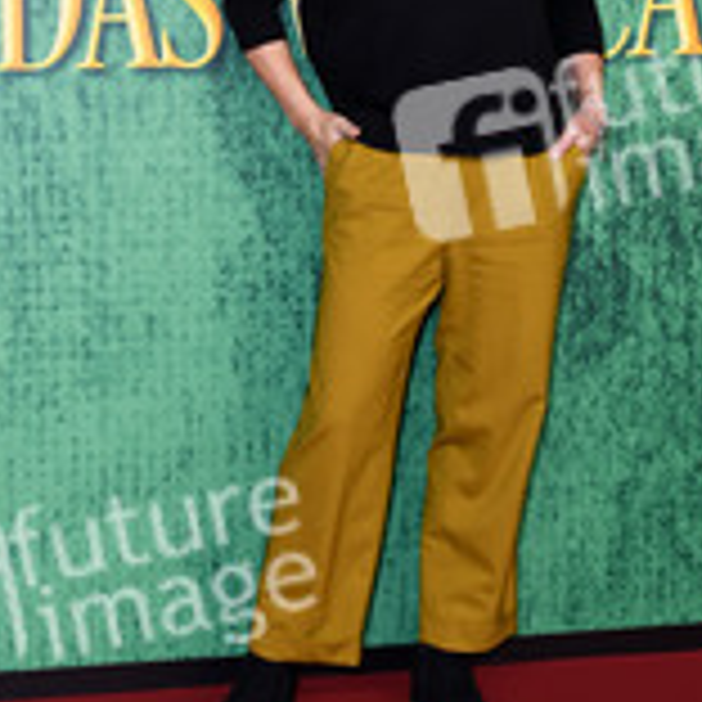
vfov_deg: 19.9
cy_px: -90
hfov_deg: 20.8
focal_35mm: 83
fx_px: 1904
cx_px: 216
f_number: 6.3
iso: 250
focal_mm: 38
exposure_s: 1/160
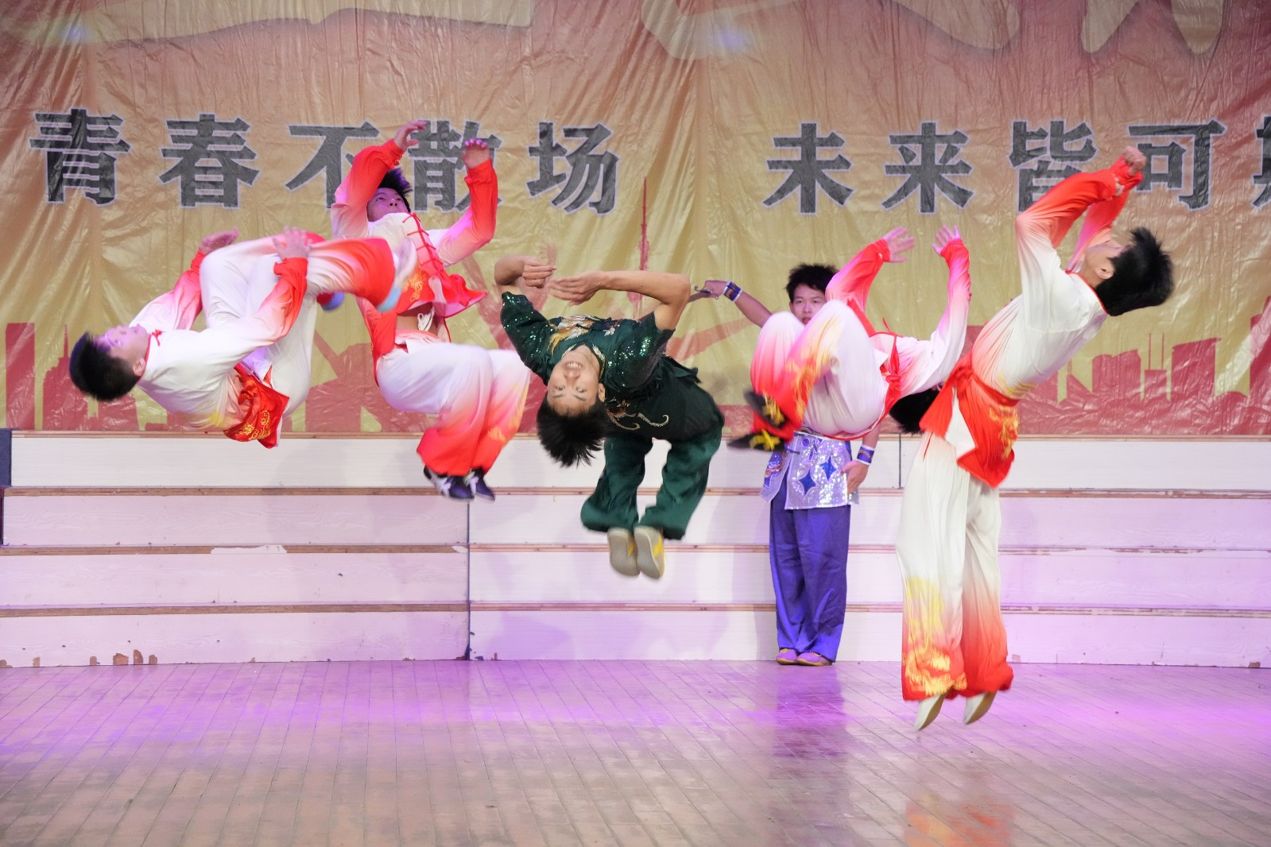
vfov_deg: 11.0
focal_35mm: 125
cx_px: 636
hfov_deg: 16.4
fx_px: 4413
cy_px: 424
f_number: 7.1
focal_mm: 125
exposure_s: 1/320
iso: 8000
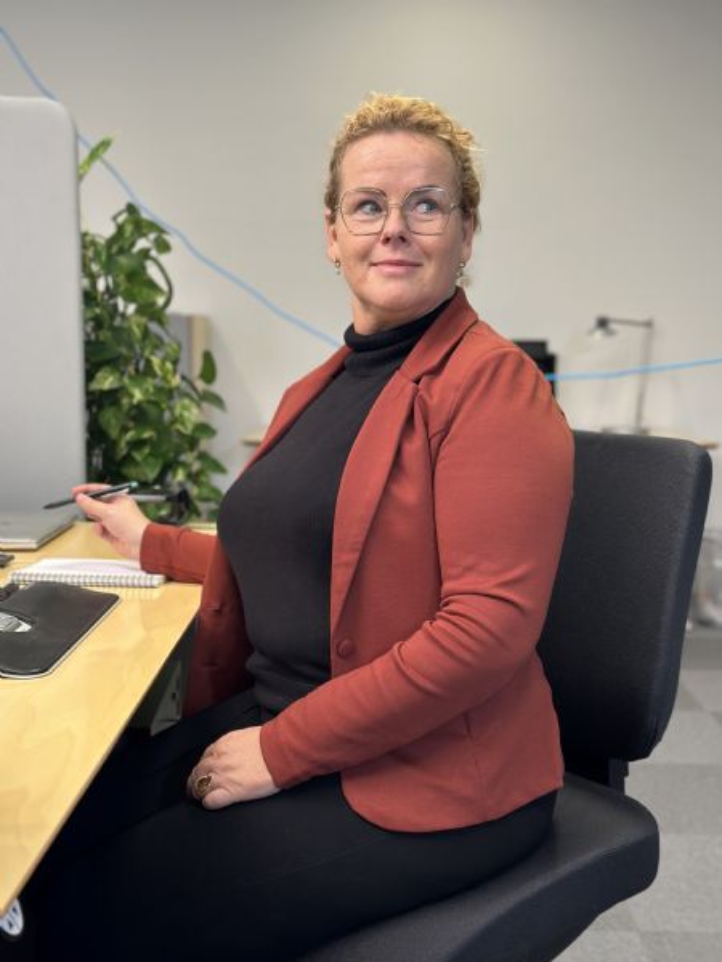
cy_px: 481
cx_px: 361
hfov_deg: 30.3
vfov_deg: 39.7
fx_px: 1335
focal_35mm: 48
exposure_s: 1/100
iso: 125
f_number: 1.78
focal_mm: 6.86
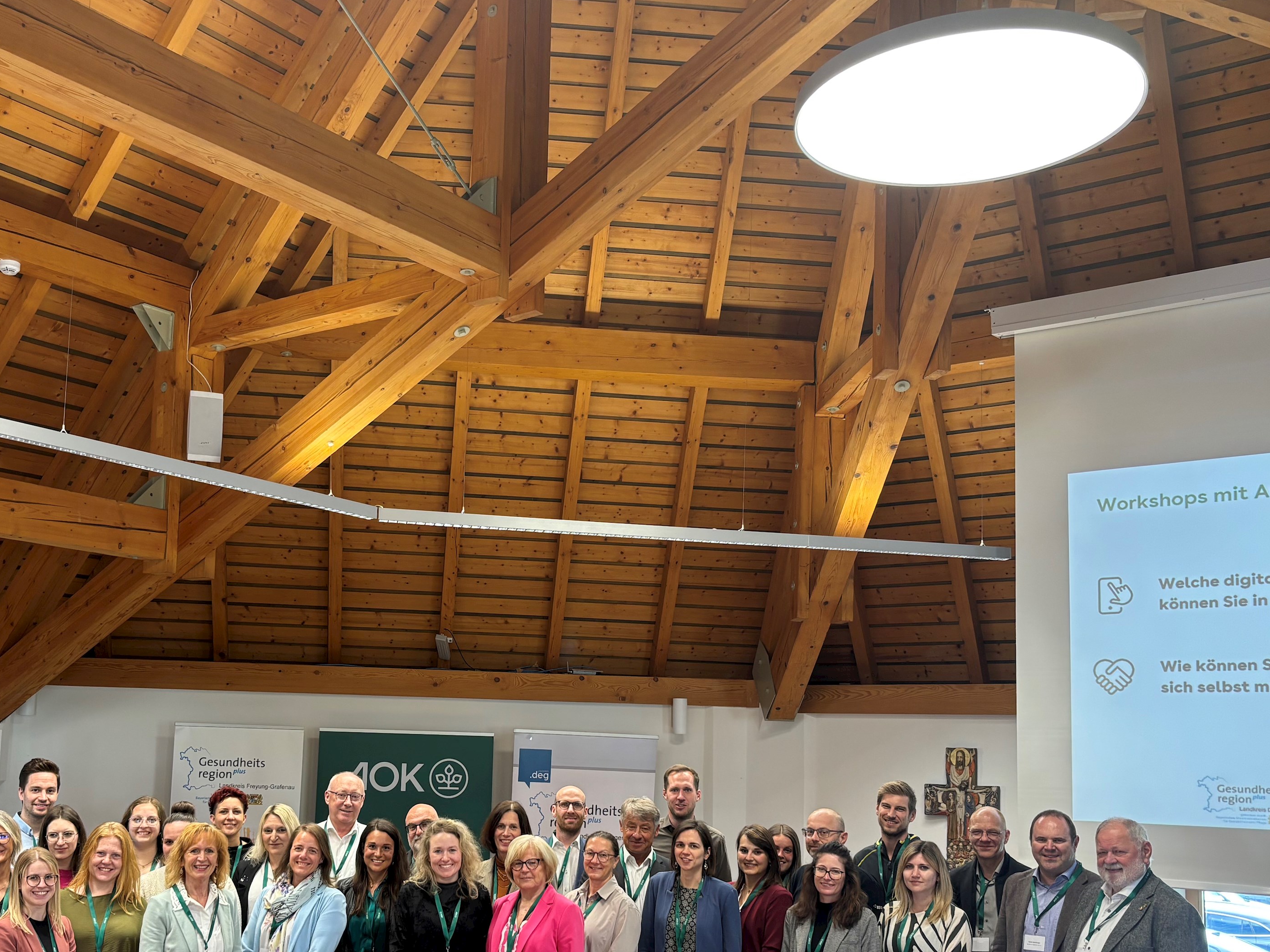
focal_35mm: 38
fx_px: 1394
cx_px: 502
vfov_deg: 37.5
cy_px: 595
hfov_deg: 48.7
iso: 64
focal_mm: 5.96
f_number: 1.6
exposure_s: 1/50
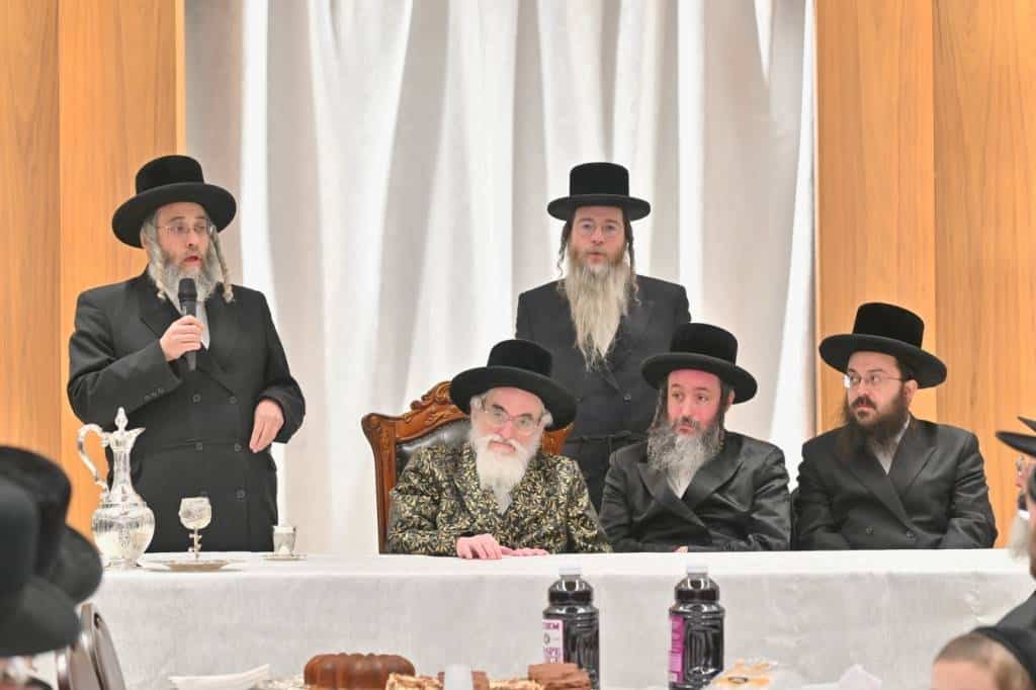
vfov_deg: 11.4
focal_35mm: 120
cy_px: 345
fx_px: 3452
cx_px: 518
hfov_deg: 17.1
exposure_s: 1/200
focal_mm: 80
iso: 800
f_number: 4
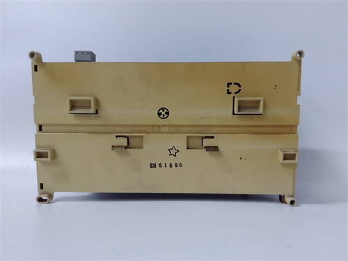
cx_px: 174
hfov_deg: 65.3
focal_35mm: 27
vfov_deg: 51.4
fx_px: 271
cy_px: 130
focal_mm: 3.79
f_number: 2
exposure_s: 1/33
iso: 362
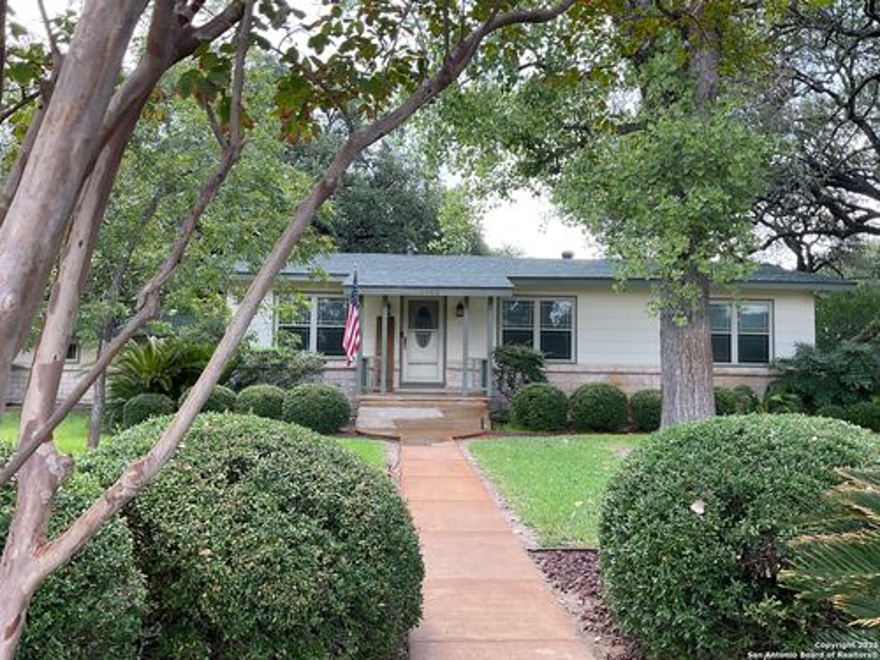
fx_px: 737
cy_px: 330
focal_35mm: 29
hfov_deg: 61.7
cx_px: 440
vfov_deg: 48.2
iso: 25
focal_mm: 3
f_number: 1.8
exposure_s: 1/120
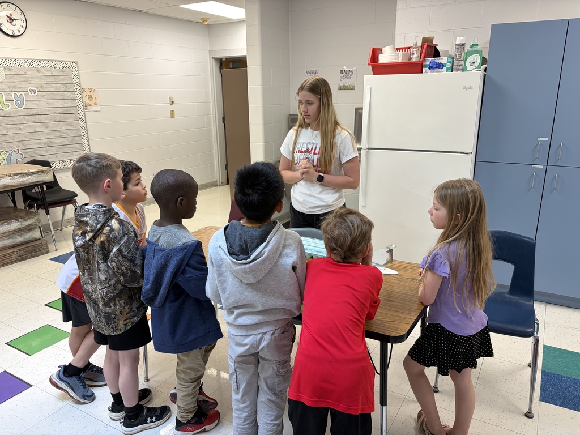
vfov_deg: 53.1
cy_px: 218
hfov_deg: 67.3
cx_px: 290
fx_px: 436
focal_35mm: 26
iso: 100
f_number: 1.6
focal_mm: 5.96
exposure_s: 1/120
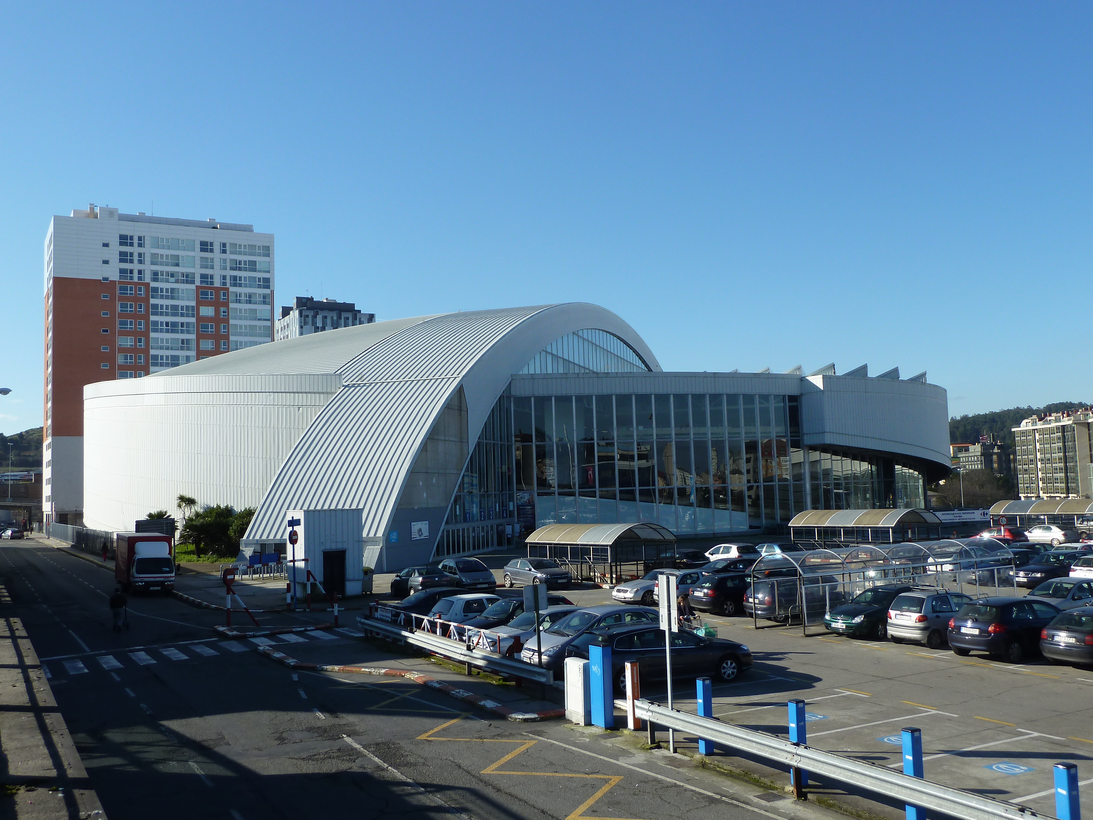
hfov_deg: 56.8
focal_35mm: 32
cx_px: 546
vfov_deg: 44.2
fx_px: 1010
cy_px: 410
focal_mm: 5.3
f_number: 4.5
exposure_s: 1/500
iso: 80
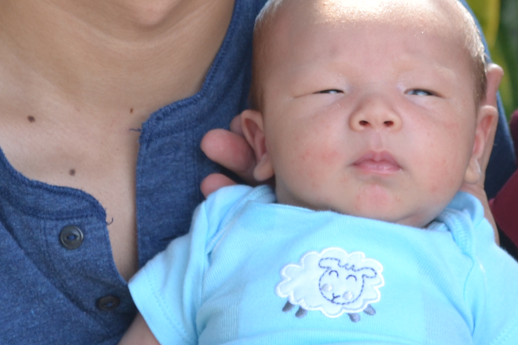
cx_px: 408
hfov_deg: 9.4
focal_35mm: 218
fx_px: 3137
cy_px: -60
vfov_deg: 6.3
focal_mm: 50
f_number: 5.6
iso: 220
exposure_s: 1/30
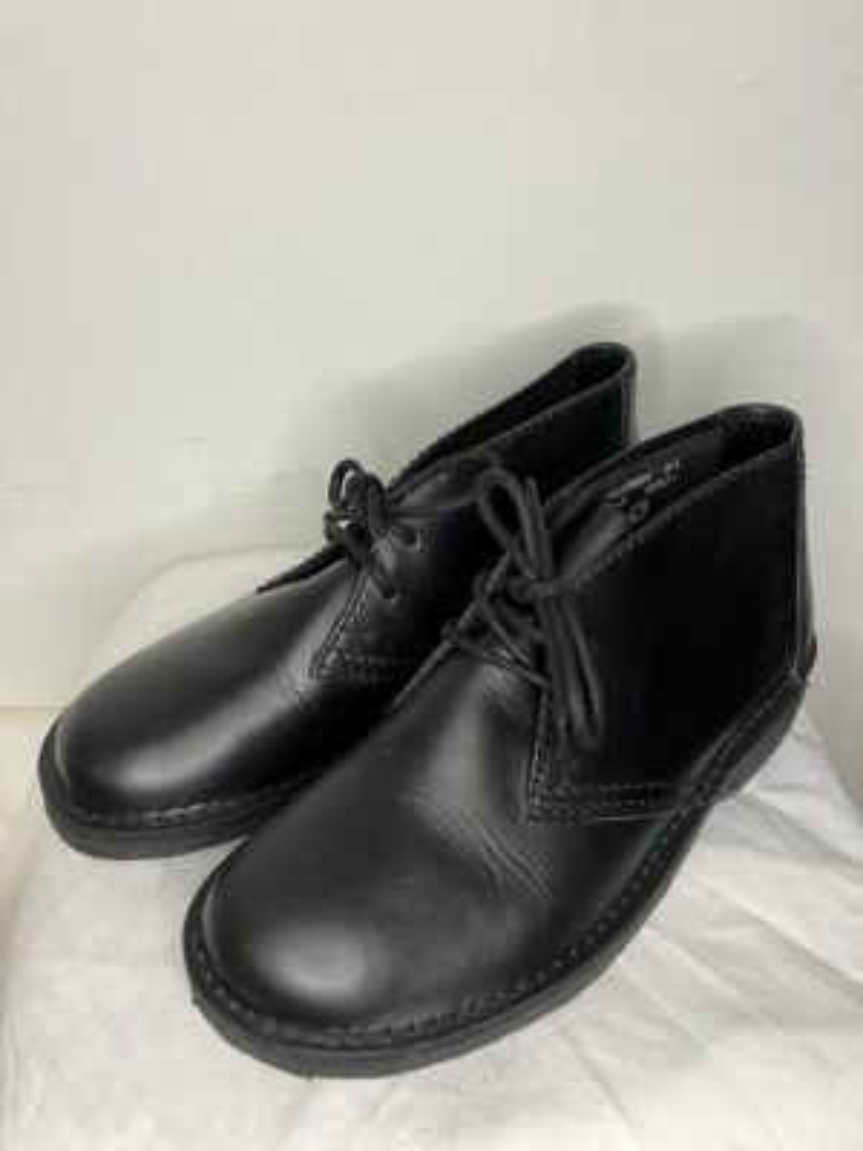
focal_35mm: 28
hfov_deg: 49.7
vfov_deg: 63.4
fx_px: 931
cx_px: 432
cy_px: 576
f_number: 1.8
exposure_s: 1/50
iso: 50
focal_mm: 3.99
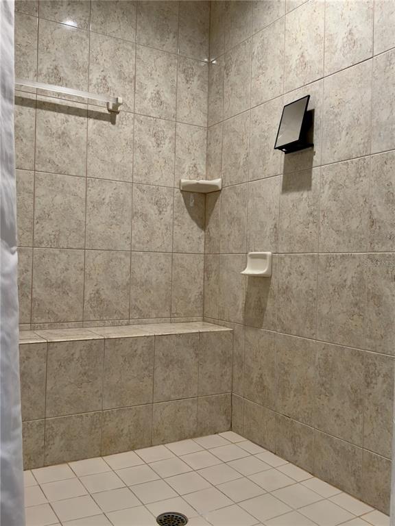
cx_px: 198
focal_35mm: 33
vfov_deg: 55.4
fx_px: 502
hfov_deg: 42.9
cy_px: 263
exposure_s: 1/60
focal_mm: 6.76
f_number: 1.78
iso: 125
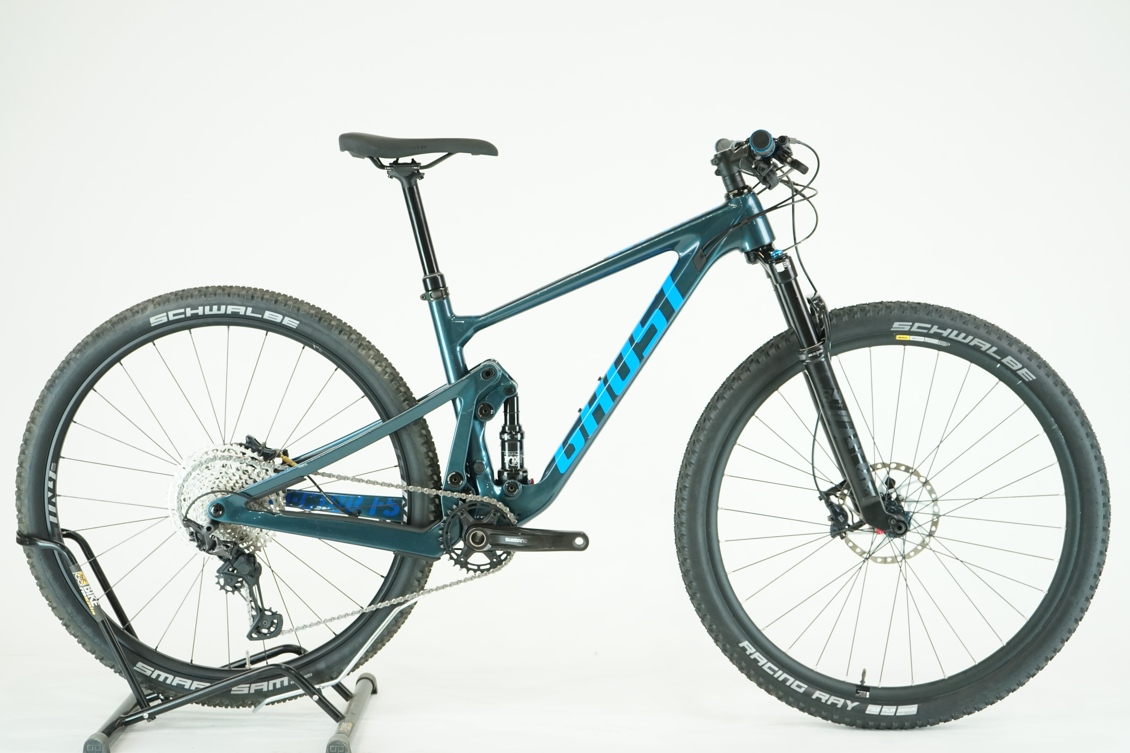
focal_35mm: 55
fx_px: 1726
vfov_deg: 24.6
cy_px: 376
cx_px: 565
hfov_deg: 36.2
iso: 1600
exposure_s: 1/200
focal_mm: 55
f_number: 5
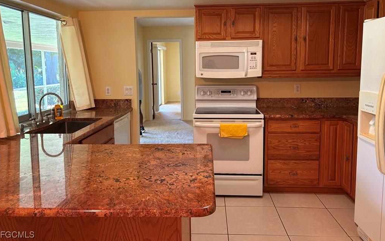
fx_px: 294
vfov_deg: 44.3
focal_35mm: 28
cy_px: 96
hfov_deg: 66.5
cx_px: 194
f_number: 1.6
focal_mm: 5.96
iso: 200
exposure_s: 1/60
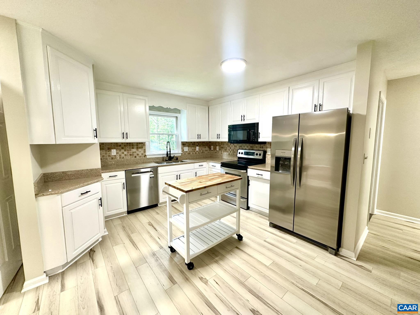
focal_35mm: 14
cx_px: 210
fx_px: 170
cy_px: 158
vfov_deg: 85.7
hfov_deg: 102.1
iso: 200
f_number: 2.2
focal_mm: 2.22
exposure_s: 1/60
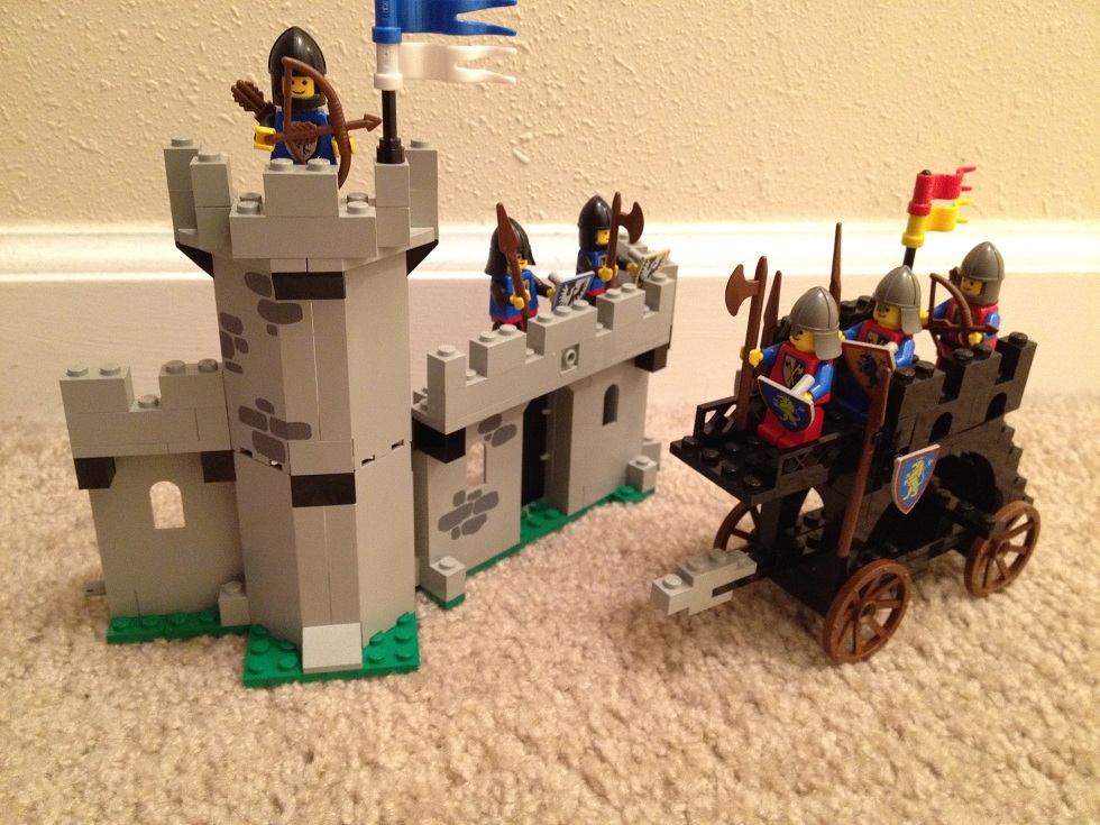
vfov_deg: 40.7
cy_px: 412
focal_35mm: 35
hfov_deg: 52.6
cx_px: 550
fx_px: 1112
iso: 400
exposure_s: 1/15
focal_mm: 4.28
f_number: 2.4
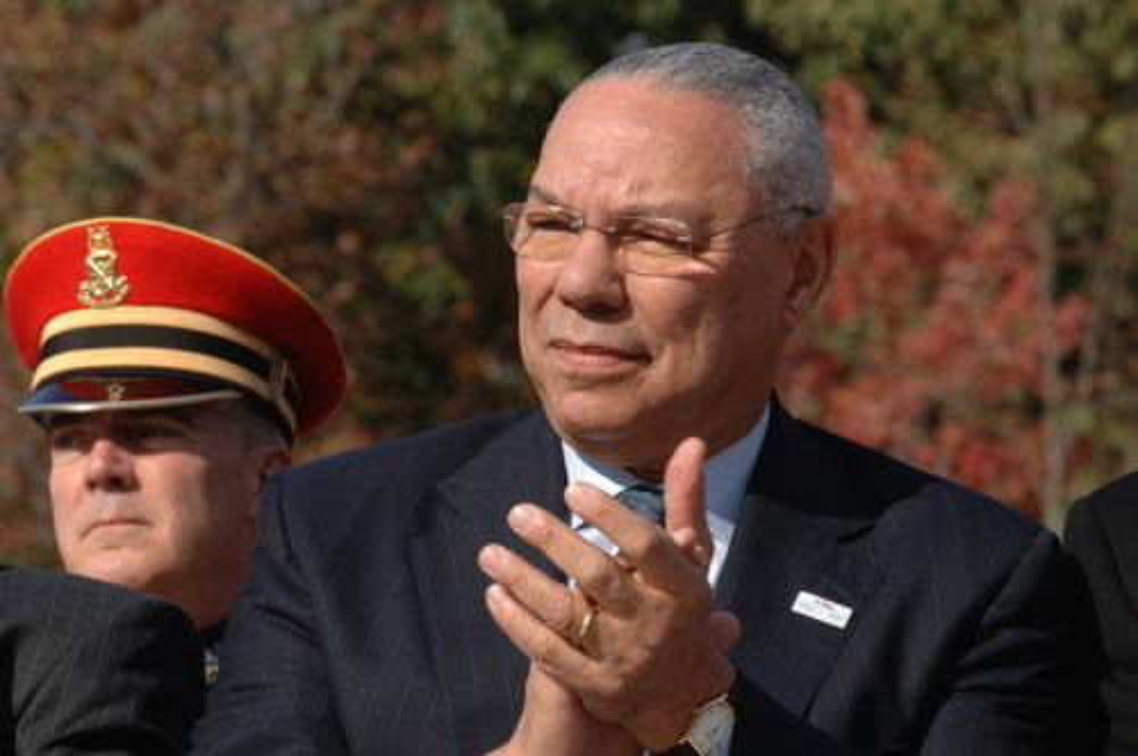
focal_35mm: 255
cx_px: 569
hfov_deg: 8.1
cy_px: 378
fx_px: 8050
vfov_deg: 5.4
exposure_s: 1/320
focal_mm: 170
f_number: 14
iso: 400
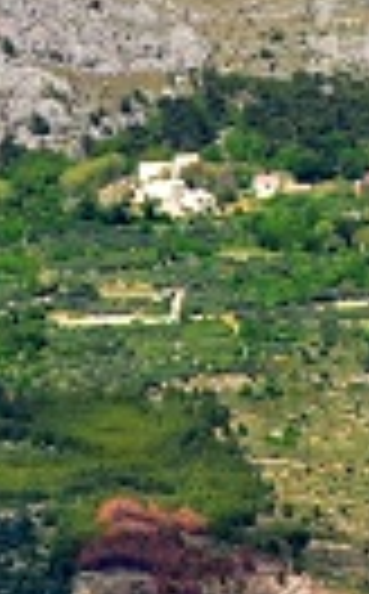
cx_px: 2153
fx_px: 13107
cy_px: -479
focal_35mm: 811
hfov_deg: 1.6
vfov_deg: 2.6
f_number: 5.6
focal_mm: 70
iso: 100
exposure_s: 1/320
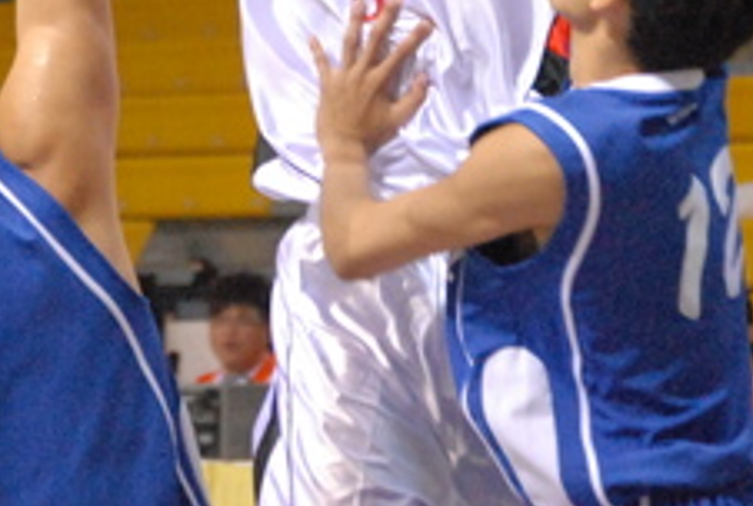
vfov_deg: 3.6
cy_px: -161
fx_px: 7934
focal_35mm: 378
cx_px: 223
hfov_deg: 5.4
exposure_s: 1/250
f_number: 4.8
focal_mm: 95
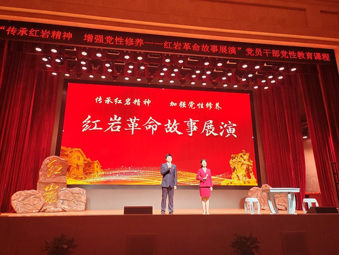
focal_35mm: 27
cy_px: 128
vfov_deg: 51.4
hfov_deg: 65.3
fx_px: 264
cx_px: 170
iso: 320
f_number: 1.9
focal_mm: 5.52
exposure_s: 1/50
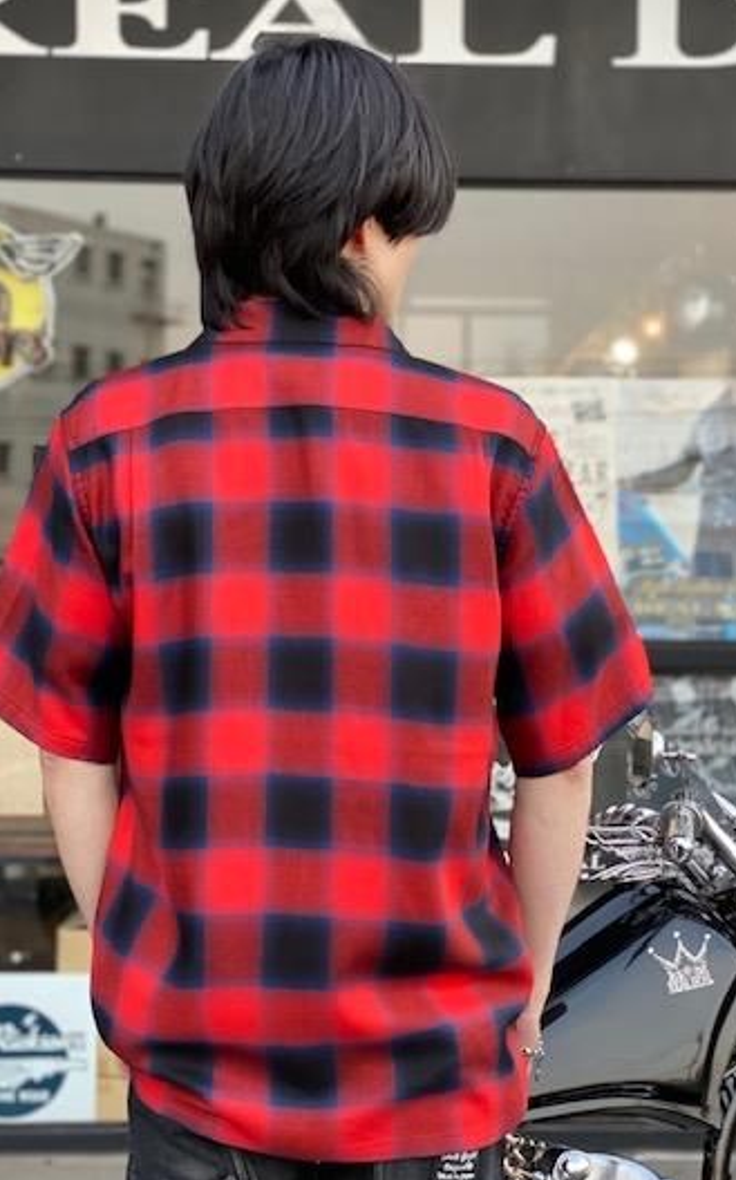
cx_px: 391
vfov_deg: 30.6
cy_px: 669
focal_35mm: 67
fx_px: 2152
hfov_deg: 19.4
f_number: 2
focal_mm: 6
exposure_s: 1/100
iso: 125
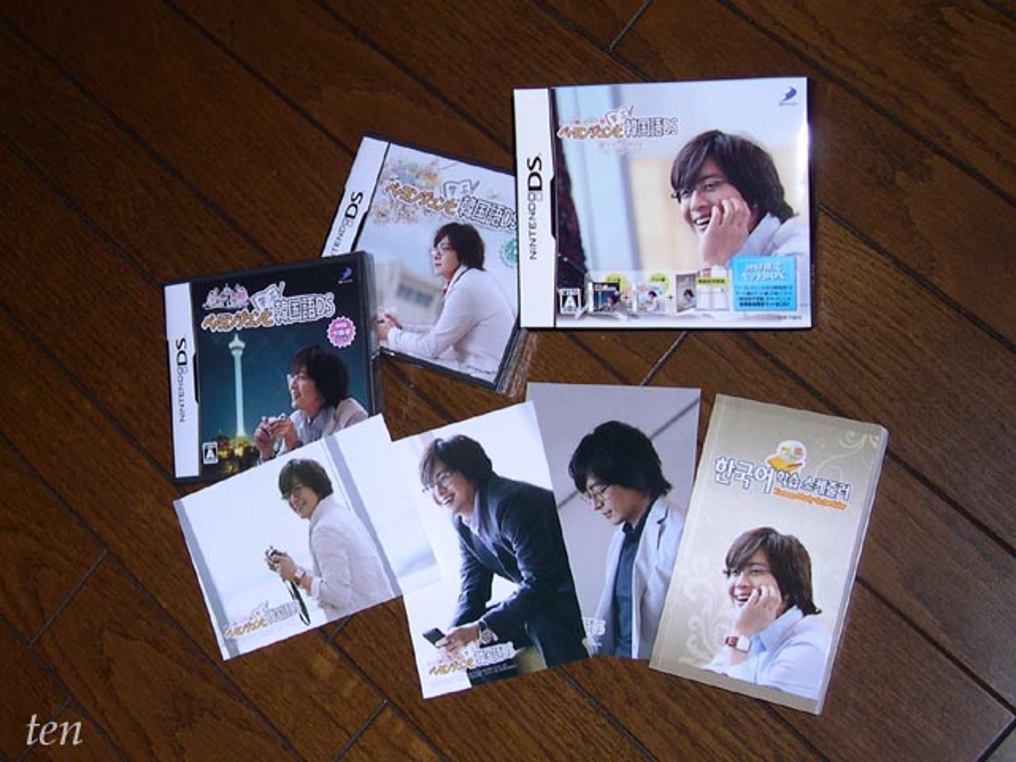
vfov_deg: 37.7
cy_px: 381
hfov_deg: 49.0
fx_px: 1115
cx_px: 508
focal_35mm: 38
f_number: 2.8
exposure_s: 1/60
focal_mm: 8
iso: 100
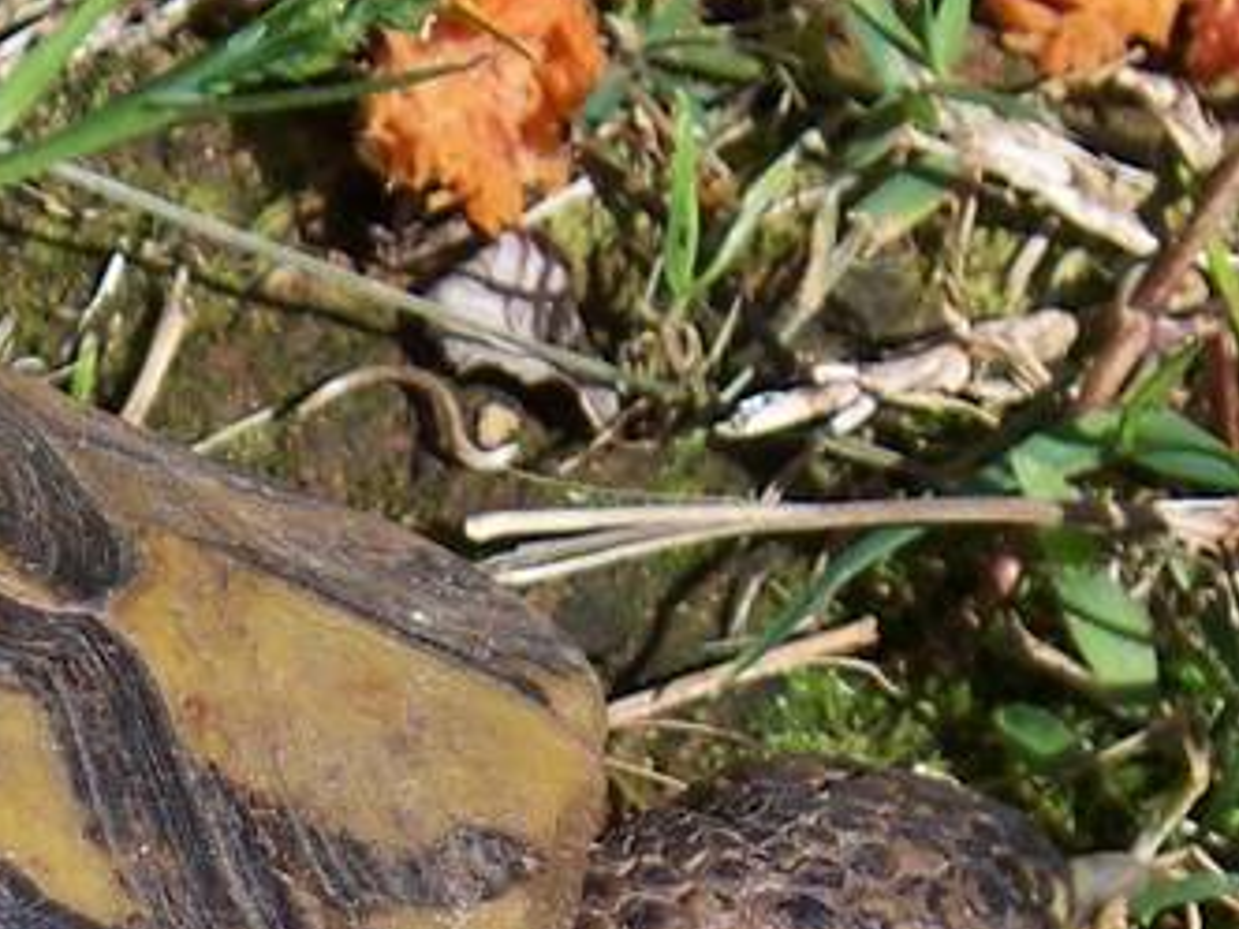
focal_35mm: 386
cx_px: -190
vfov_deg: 3.8
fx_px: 13816
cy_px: 1556
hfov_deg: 5.1
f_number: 3.4
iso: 64
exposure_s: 1/640
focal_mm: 16.86
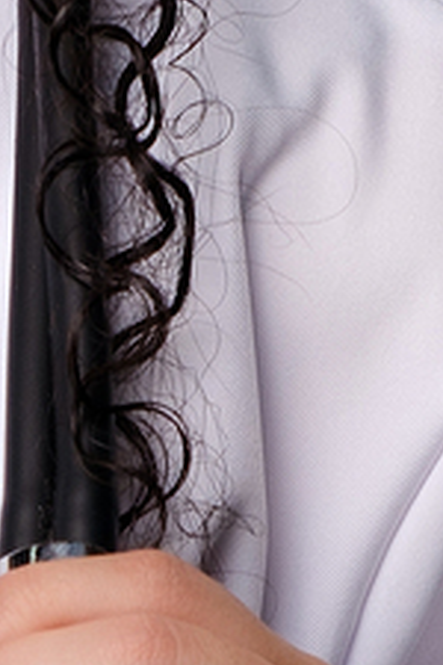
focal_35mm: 679
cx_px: -623
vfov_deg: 3.0
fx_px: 12532
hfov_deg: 2.0
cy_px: 461
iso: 125
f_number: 6.4
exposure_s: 1/125
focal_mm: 56.5
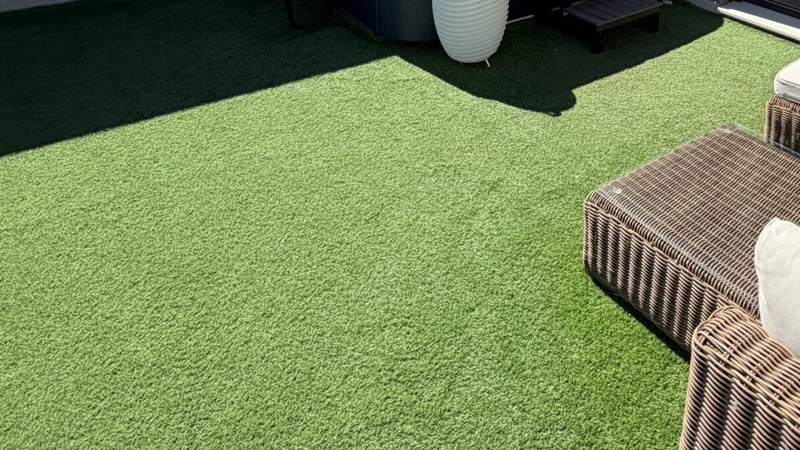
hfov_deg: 58.1
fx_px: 679
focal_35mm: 32
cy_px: -55
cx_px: 594
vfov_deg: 32.0
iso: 25
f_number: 2.2
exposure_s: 1/770
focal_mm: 2.22
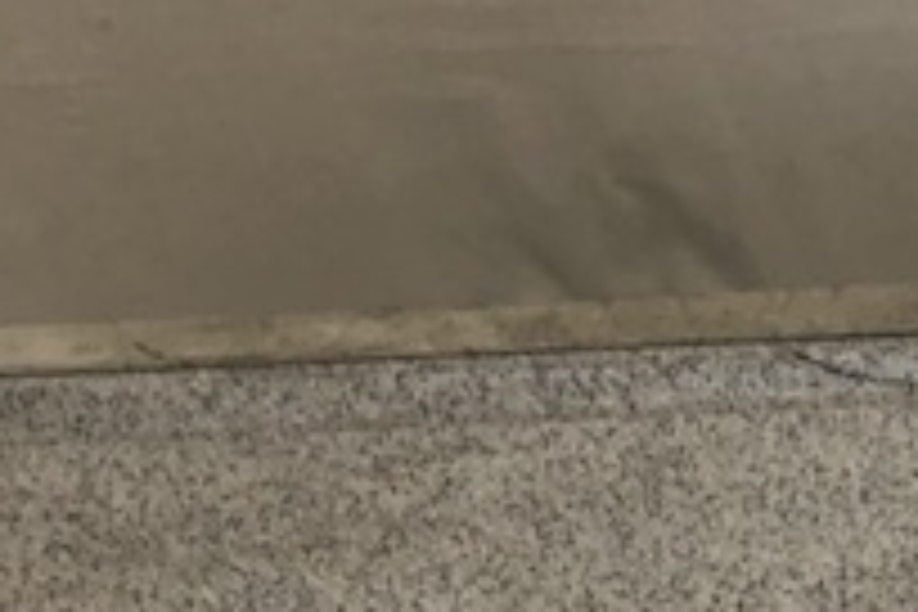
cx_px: 1377
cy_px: 1539
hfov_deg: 13.4
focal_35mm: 144
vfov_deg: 8.6
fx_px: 3672
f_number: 1.8
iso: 40
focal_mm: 3.99
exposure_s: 1/120
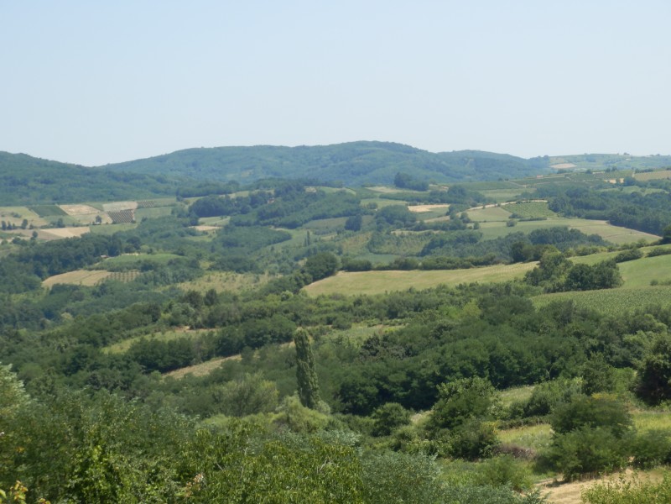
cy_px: 252
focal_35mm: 88
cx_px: 336
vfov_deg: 16.8
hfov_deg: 22.3
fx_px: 1706
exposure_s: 1/320
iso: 80
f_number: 5.1
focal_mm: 15.5
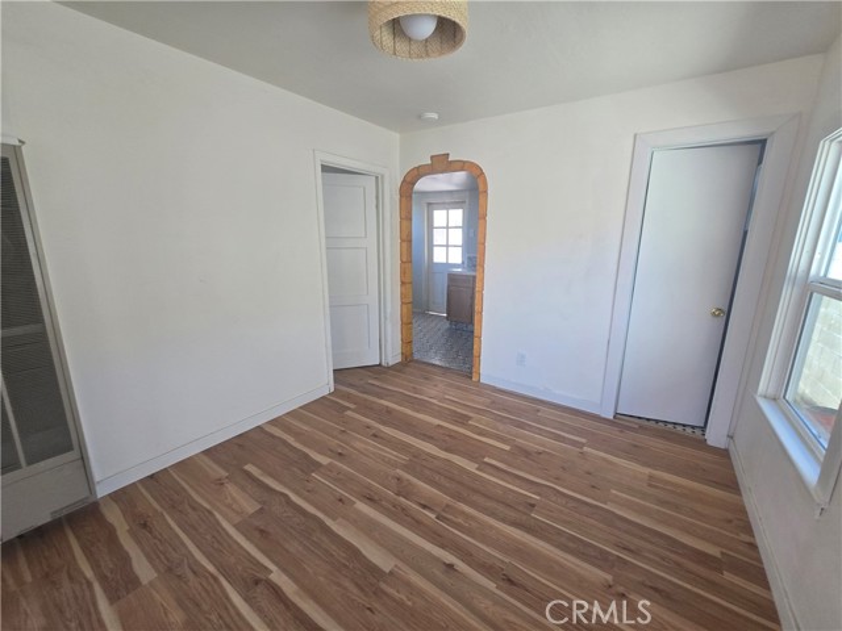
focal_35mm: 13
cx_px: 421
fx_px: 316
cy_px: 316
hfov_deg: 106.2
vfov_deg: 89.9
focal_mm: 2.2
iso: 64
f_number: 2.2
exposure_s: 1/60
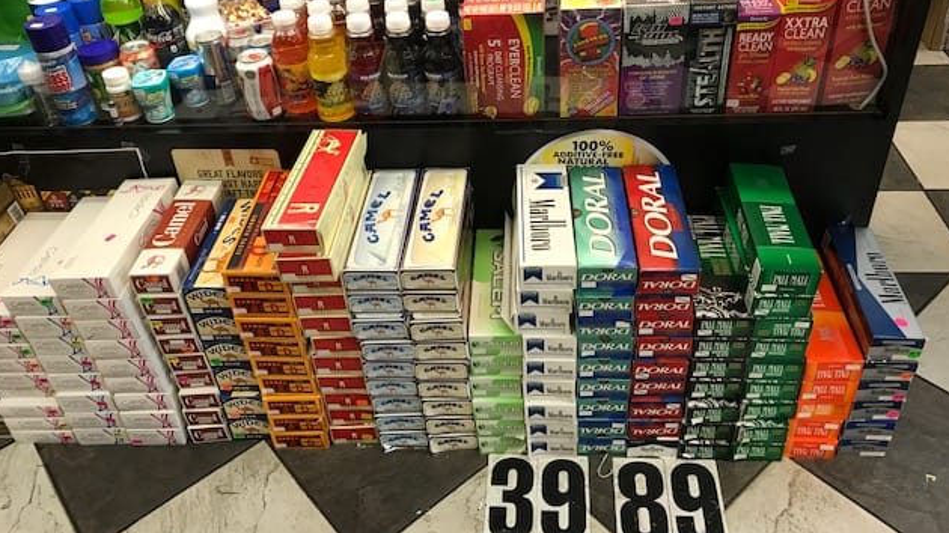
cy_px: 209
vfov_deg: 37.6
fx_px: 780
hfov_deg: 62.6
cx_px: 476
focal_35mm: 31
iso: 32
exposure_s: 1/30
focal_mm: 3.99
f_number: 1.8
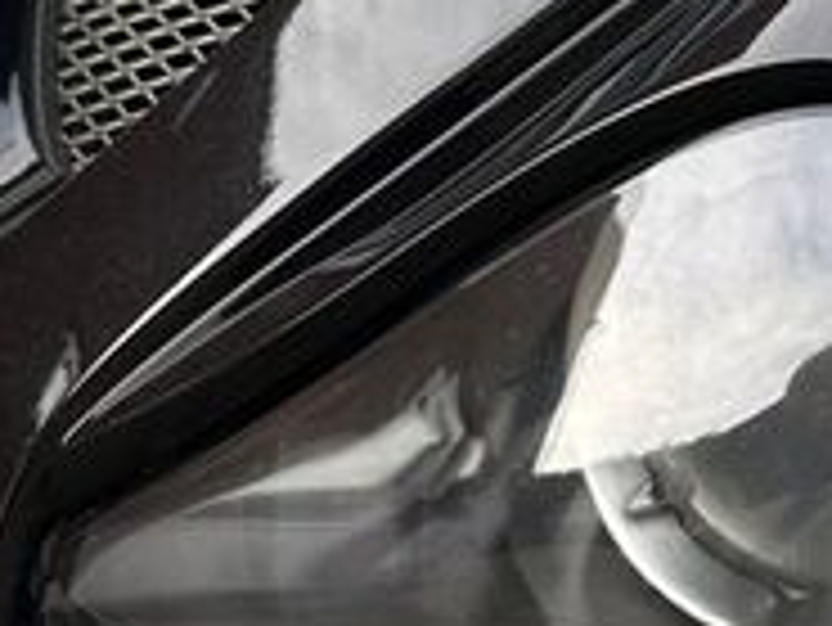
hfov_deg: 23.5
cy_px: 252
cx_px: 423
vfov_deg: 17.8
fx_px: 1996
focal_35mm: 83
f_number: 1.78
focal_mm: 6.86
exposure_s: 1/555
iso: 80
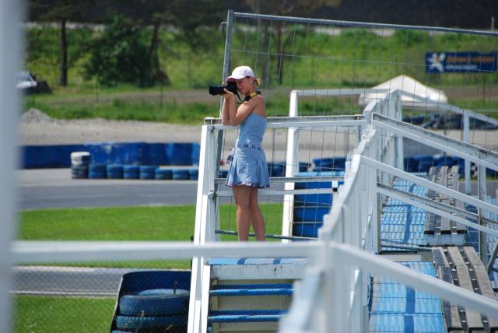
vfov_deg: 4.6
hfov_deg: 6.9
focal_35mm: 300
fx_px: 4154
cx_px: 249
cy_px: 166
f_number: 5.6
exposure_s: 1/400
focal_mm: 200
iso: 100
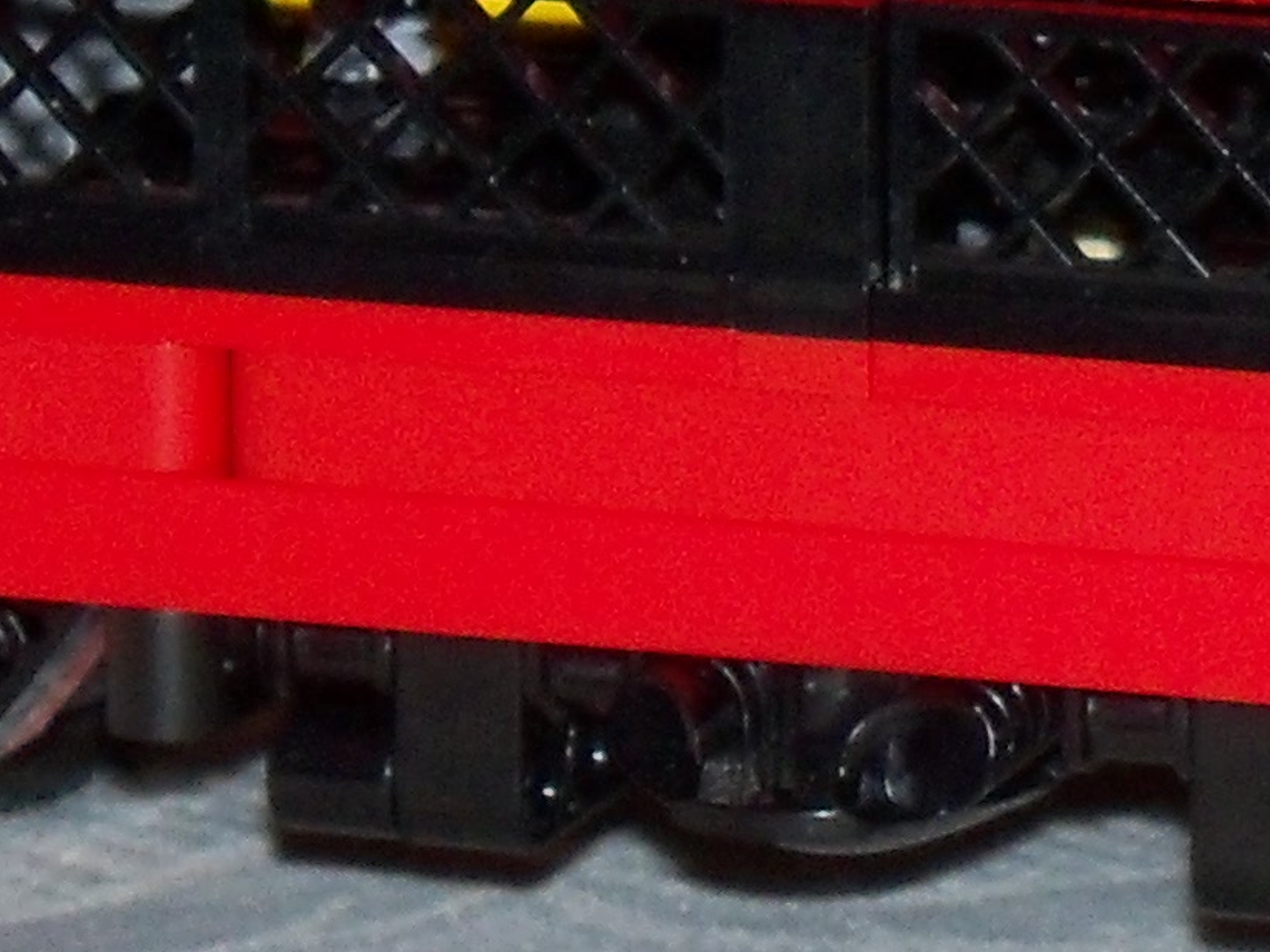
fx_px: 12988
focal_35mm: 354
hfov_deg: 5.6
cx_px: 1617
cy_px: 156
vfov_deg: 4.2
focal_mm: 14.2
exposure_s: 1/40
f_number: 4.1
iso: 200
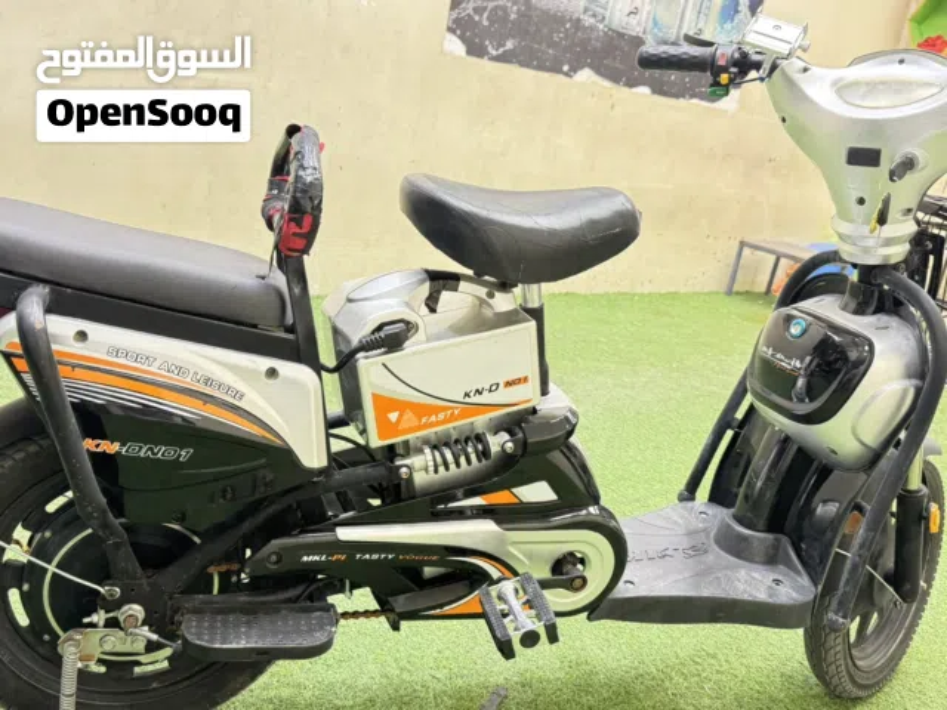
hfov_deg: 71.6
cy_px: 355
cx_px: 474
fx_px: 657
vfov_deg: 56.8
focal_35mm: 24
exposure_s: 1/50
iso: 500
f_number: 1.78
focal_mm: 6.76
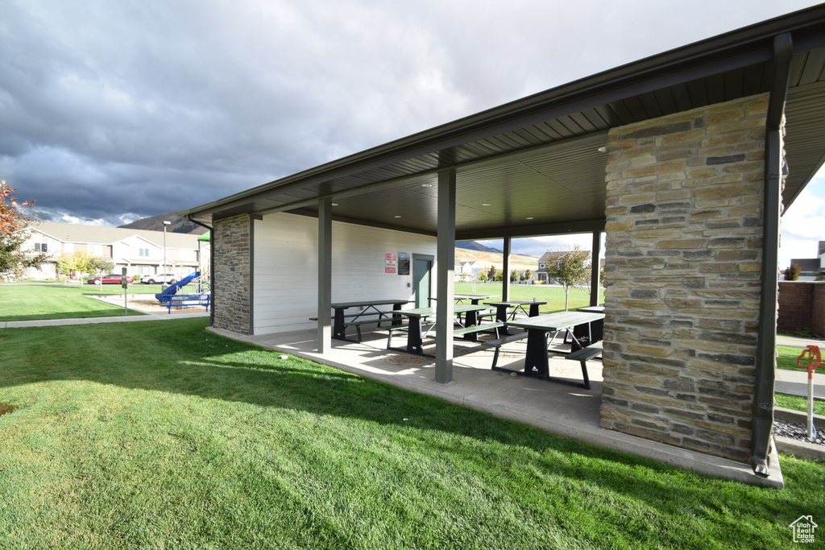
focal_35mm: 15
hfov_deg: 100.4
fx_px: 344
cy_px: 275
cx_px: 412
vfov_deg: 77.3
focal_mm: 10
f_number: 8
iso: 360
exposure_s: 1/250
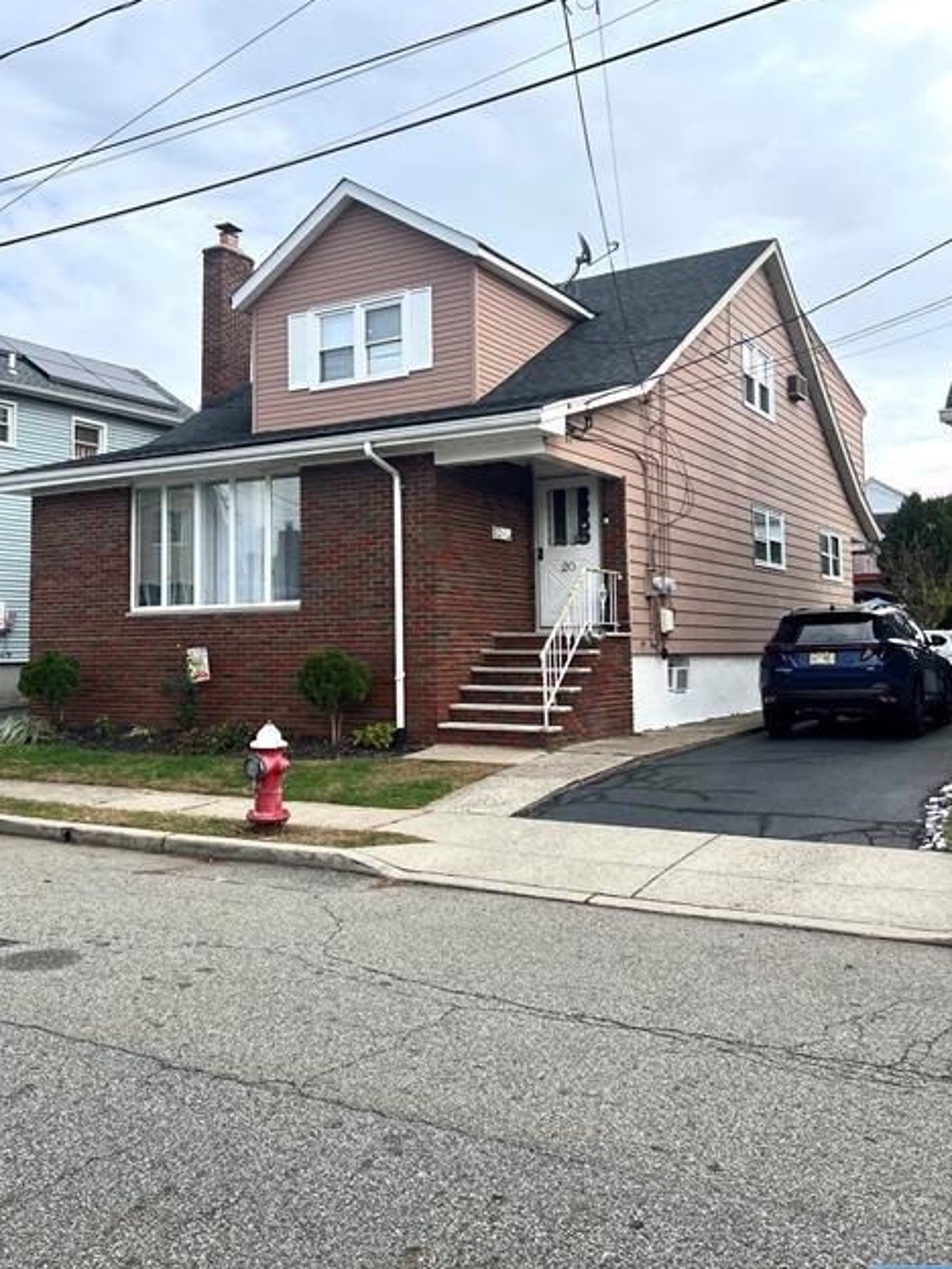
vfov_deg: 56.6
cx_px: 405
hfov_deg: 44.0
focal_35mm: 32
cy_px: 541
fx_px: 1173
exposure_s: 1/2841
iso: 50
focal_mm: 5.7
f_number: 1.5
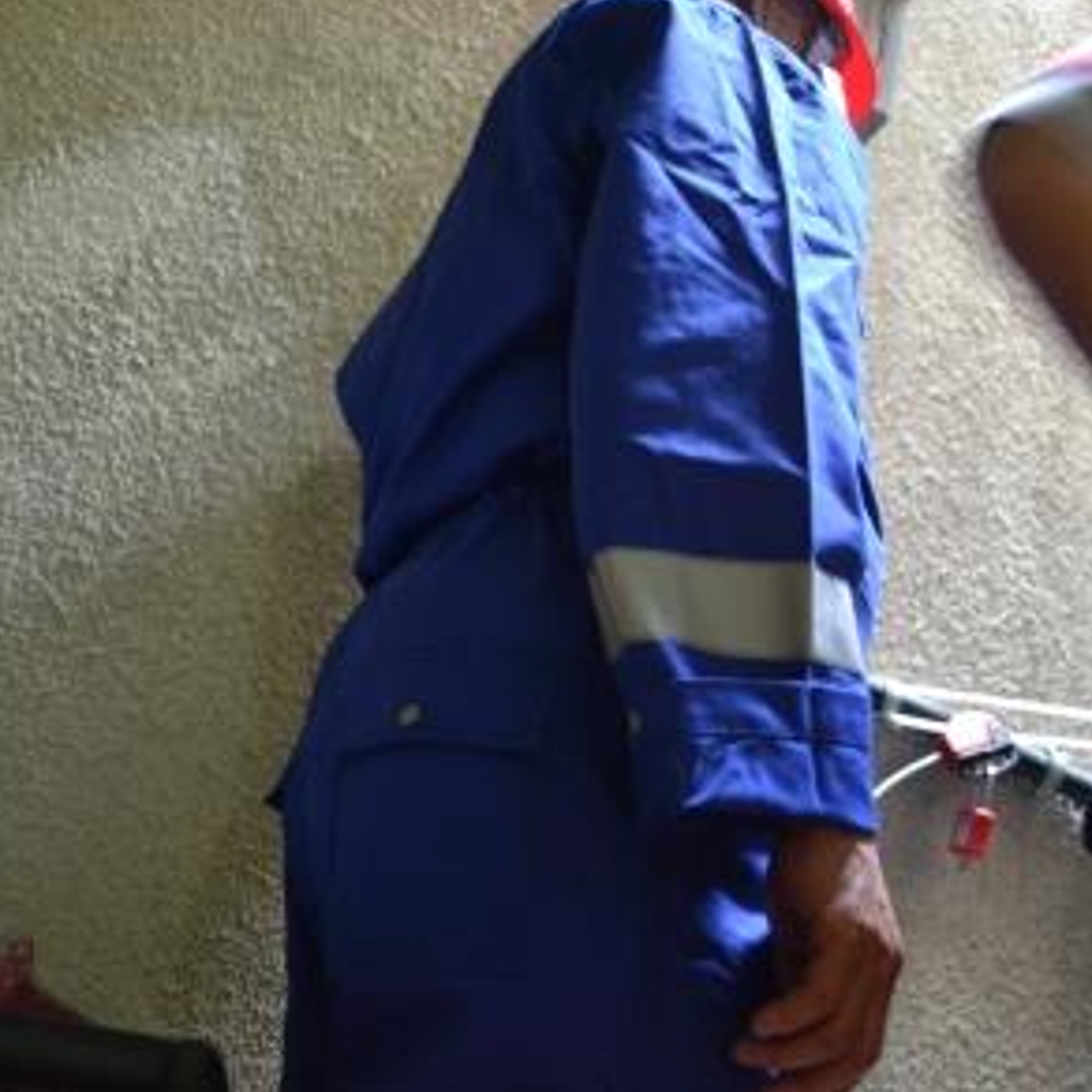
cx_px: 677
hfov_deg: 38.9
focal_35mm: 43
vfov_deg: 39.2
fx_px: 1535
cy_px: 537
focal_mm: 22
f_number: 3.8
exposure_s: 1/15
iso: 1100
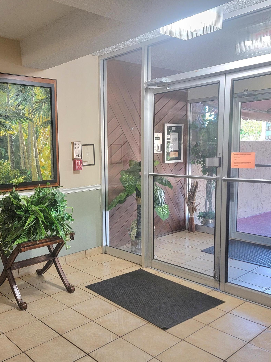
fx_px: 345
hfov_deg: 42.0
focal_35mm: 33
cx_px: 79
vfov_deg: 55.4
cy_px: 185
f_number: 1.8
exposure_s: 1/120
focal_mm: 6.7
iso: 250
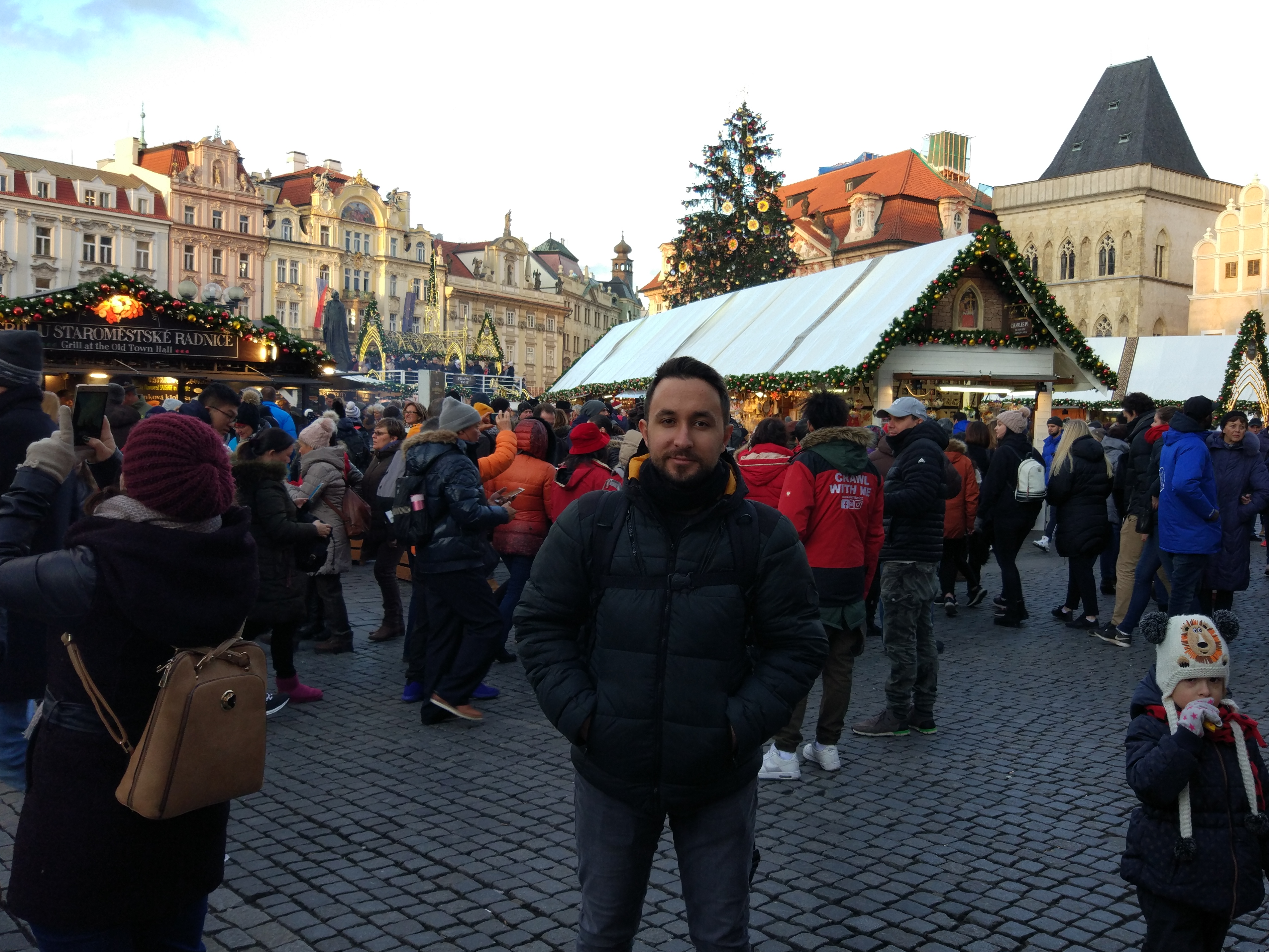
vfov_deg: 41.8
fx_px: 1246
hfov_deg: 53.8
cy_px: 506
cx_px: 704
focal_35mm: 34
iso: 114
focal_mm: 4.26
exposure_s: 1/100
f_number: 2
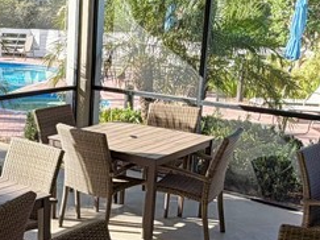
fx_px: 545
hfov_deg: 31.3
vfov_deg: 24.7
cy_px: 160
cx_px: 36
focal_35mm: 59
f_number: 2.2
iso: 50
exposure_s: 1/296
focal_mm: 2.22
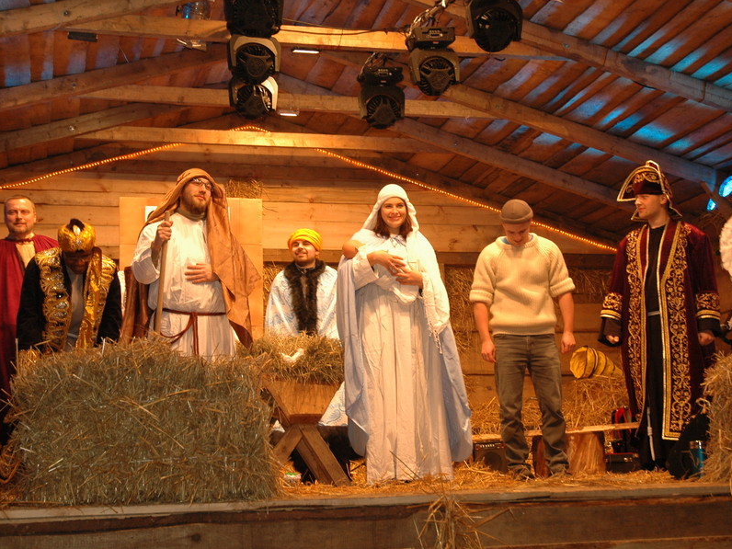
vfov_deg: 28.8
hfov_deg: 37.8
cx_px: 354
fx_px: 1069
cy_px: 274
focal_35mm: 51
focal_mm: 31
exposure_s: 1/60
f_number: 4
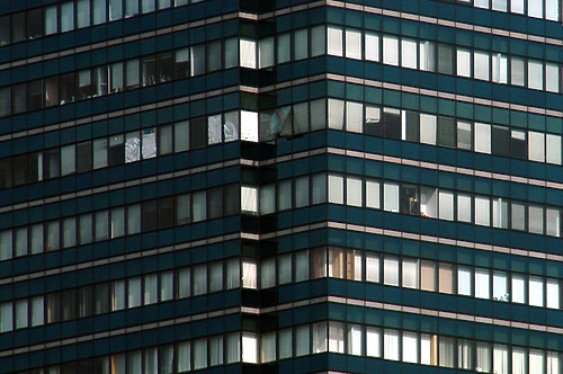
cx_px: 382
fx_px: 8434
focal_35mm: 540
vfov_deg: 2.5
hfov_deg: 3.8
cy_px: 158
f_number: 6.3
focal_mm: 200
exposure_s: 1/320
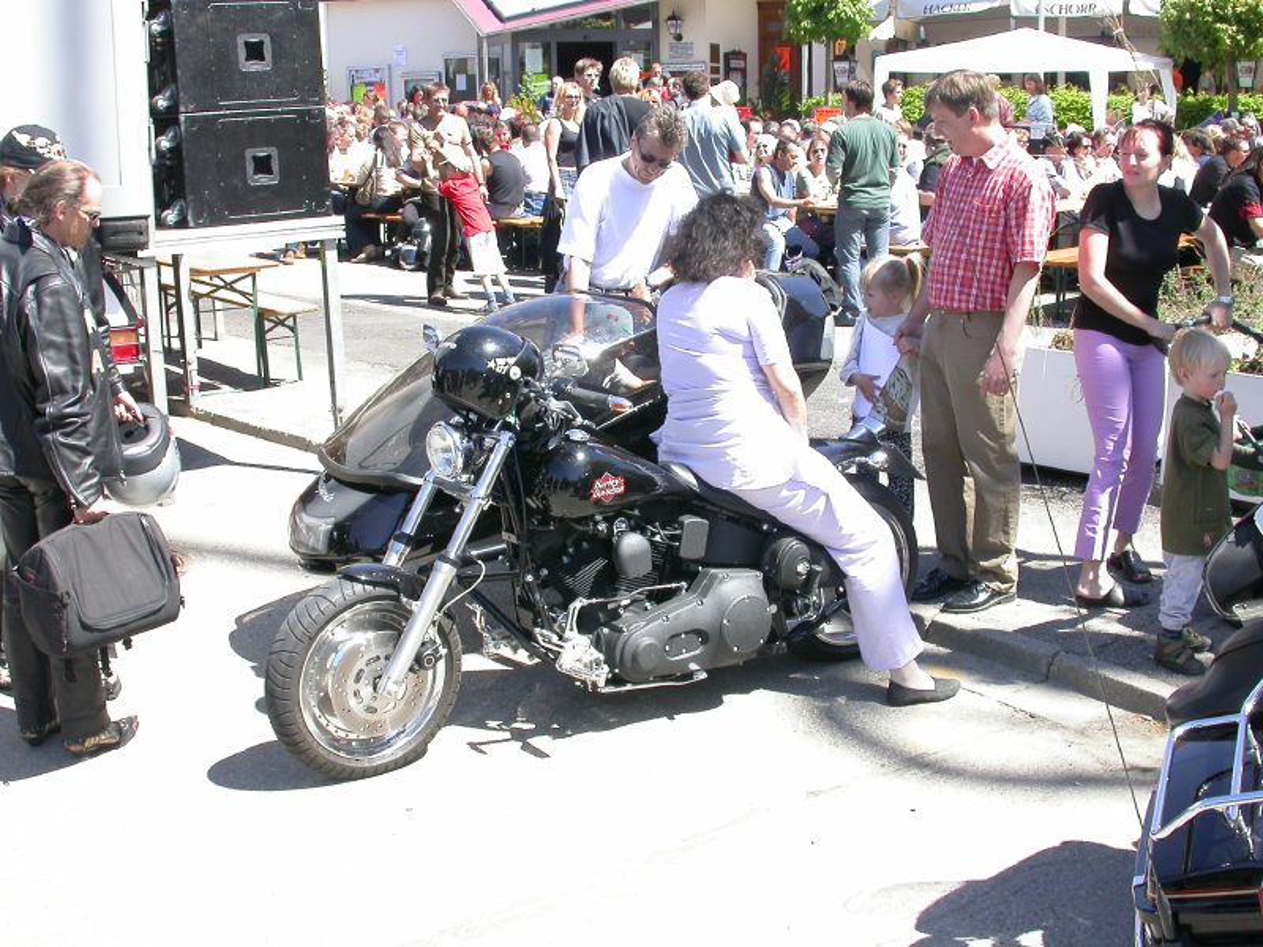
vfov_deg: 31.5
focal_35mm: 46
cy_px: 474
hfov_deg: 41.2
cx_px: 632
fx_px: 1678
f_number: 5.7
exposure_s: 1/129
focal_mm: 9.6
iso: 100
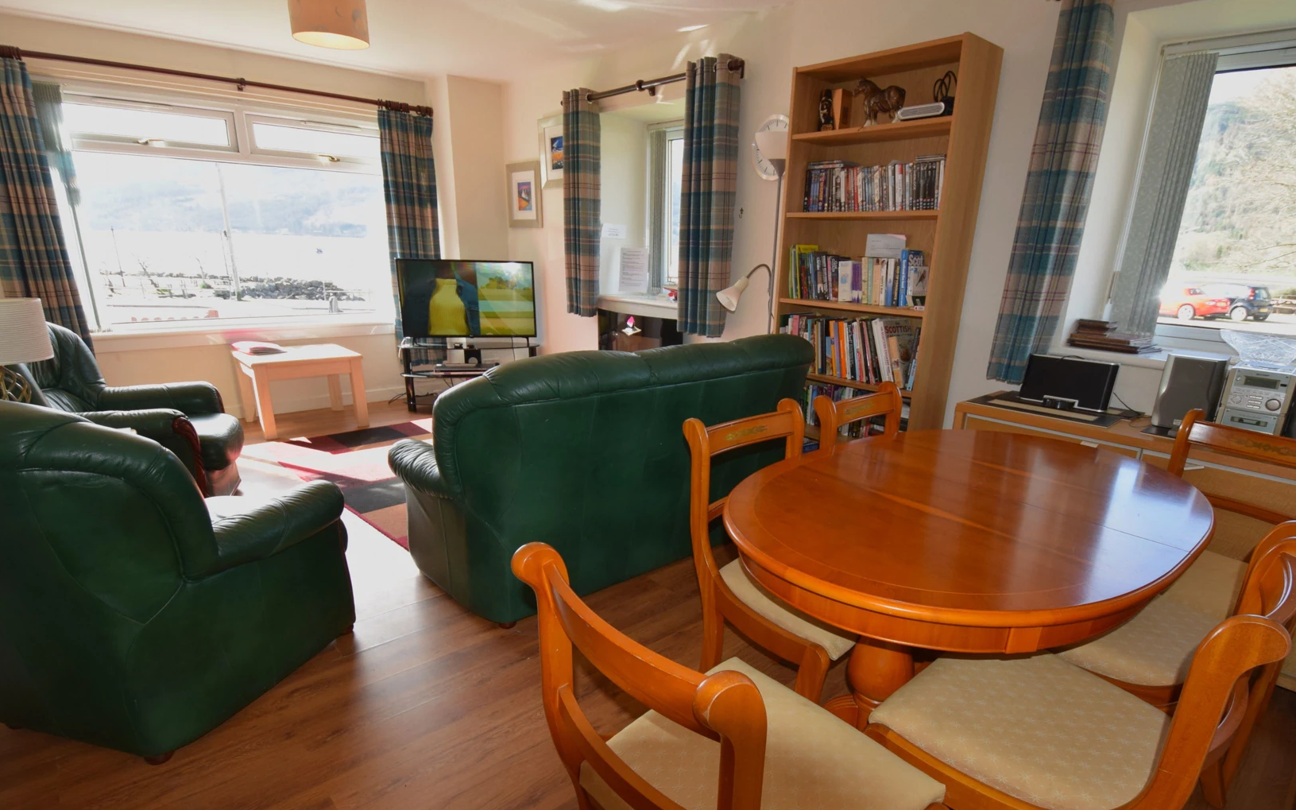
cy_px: 462
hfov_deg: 90.9
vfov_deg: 64.7
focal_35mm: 18
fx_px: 636
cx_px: 700
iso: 500
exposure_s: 1/125
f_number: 5.6
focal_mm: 10
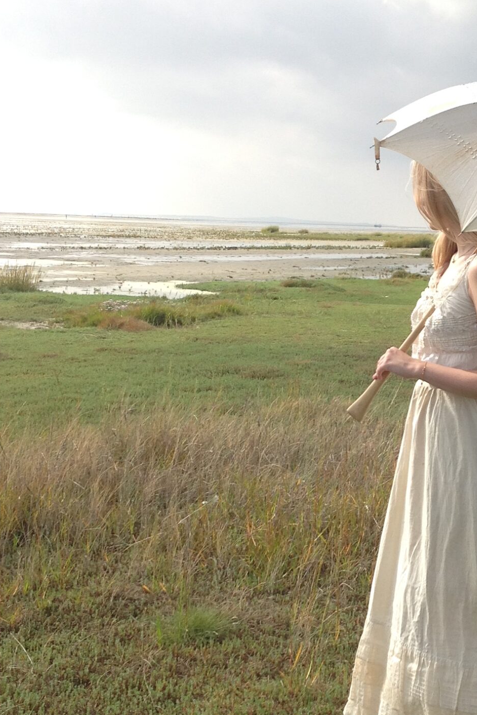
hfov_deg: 20.4
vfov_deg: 30.4
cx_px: 389
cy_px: 421
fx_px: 1312
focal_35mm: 66
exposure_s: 1/1513
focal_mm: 4.28
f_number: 2.4
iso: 50
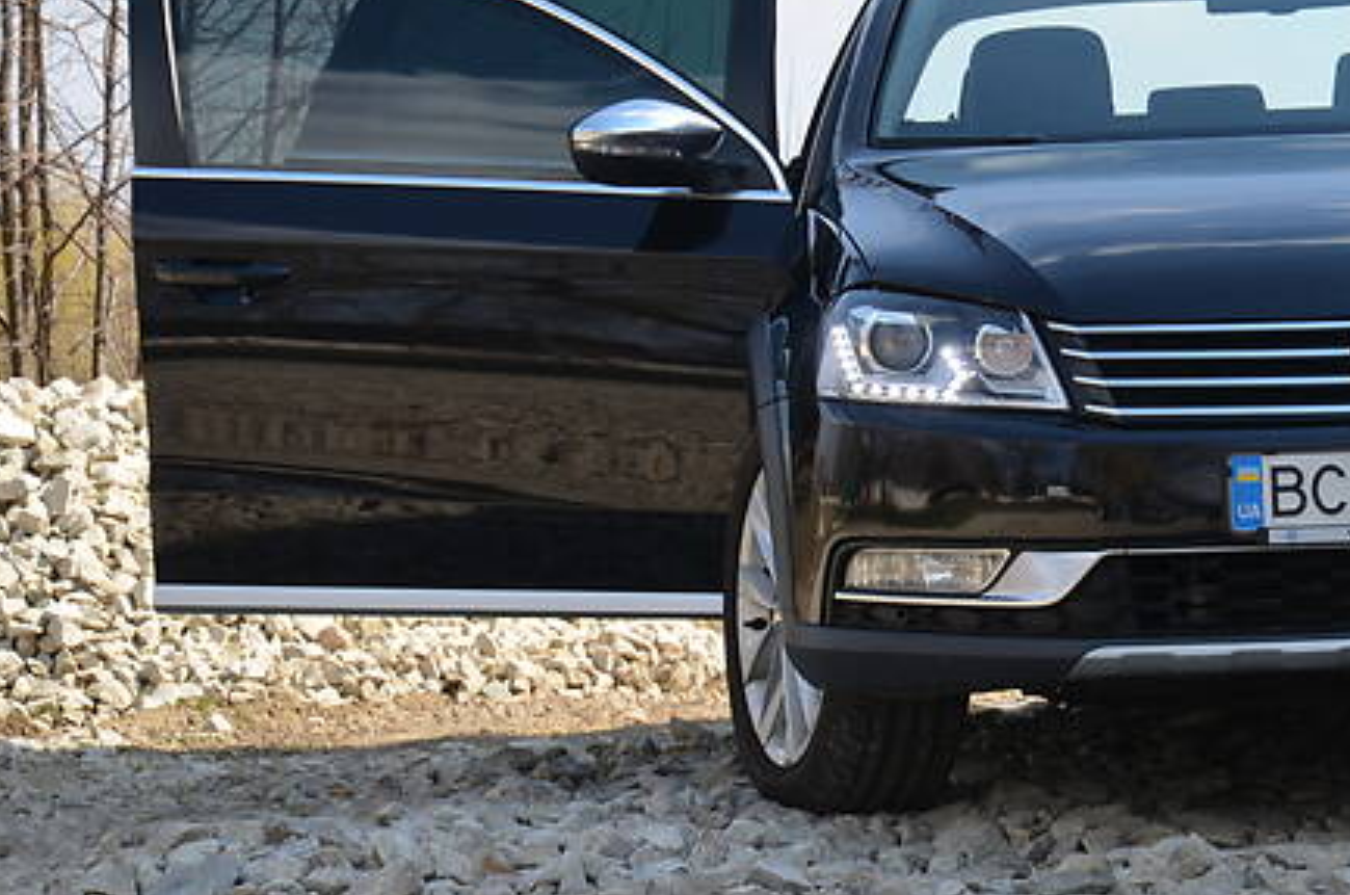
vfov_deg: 7.5
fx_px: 6850
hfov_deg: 11.2
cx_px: 1232
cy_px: 209
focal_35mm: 183
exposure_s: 1/250
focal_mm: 66
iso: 140
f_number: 8
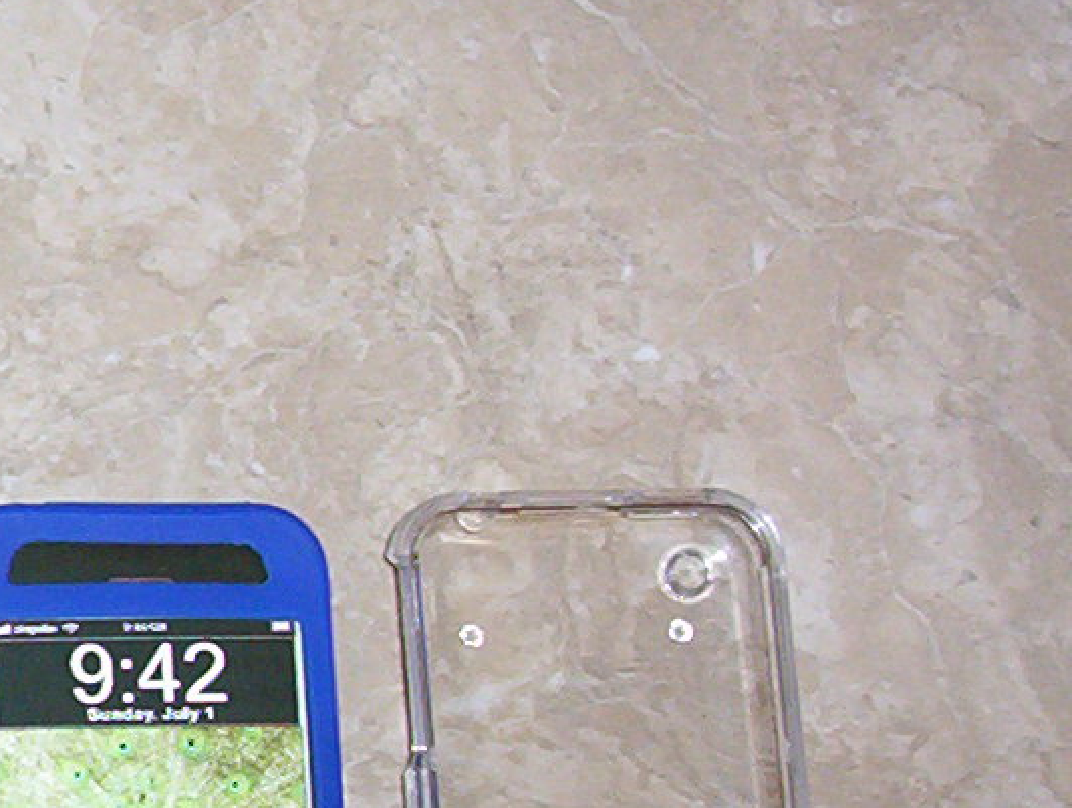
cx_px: -443
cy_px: 457
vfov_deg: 11.3
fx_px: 4095
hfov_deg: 14.1
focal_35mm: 132
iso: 140
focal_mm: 5.77
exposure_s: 1/60
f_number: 2.73
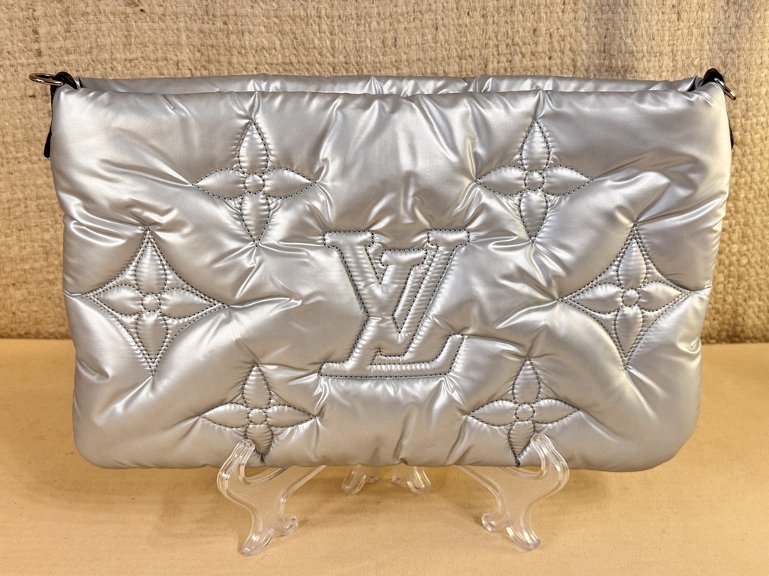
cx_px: 384
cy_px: 288
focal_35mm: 48
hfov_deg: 39.7
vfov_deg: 30.3
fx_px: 1066
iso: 125
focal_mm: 6.76
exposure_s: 1/53
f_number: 1.78
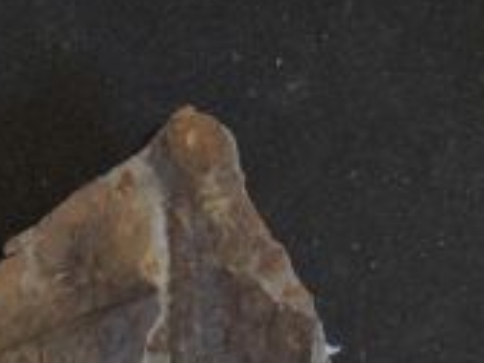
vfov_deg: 3.7
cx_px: -86
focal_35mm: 399
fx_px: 5579
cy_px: 536
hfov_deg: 5.0
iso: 400
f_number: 4.2
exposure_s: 1/30
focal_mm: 18.7
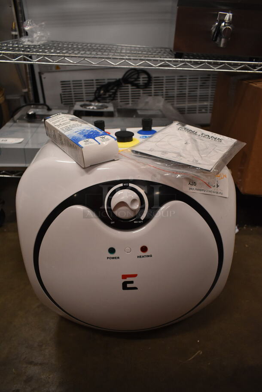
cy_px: 196
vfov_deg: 67.3
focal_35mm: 27
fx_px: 294
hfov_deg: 48.0
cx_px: 131
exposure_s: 1/125
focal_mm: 18
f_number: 3.5
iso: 1600
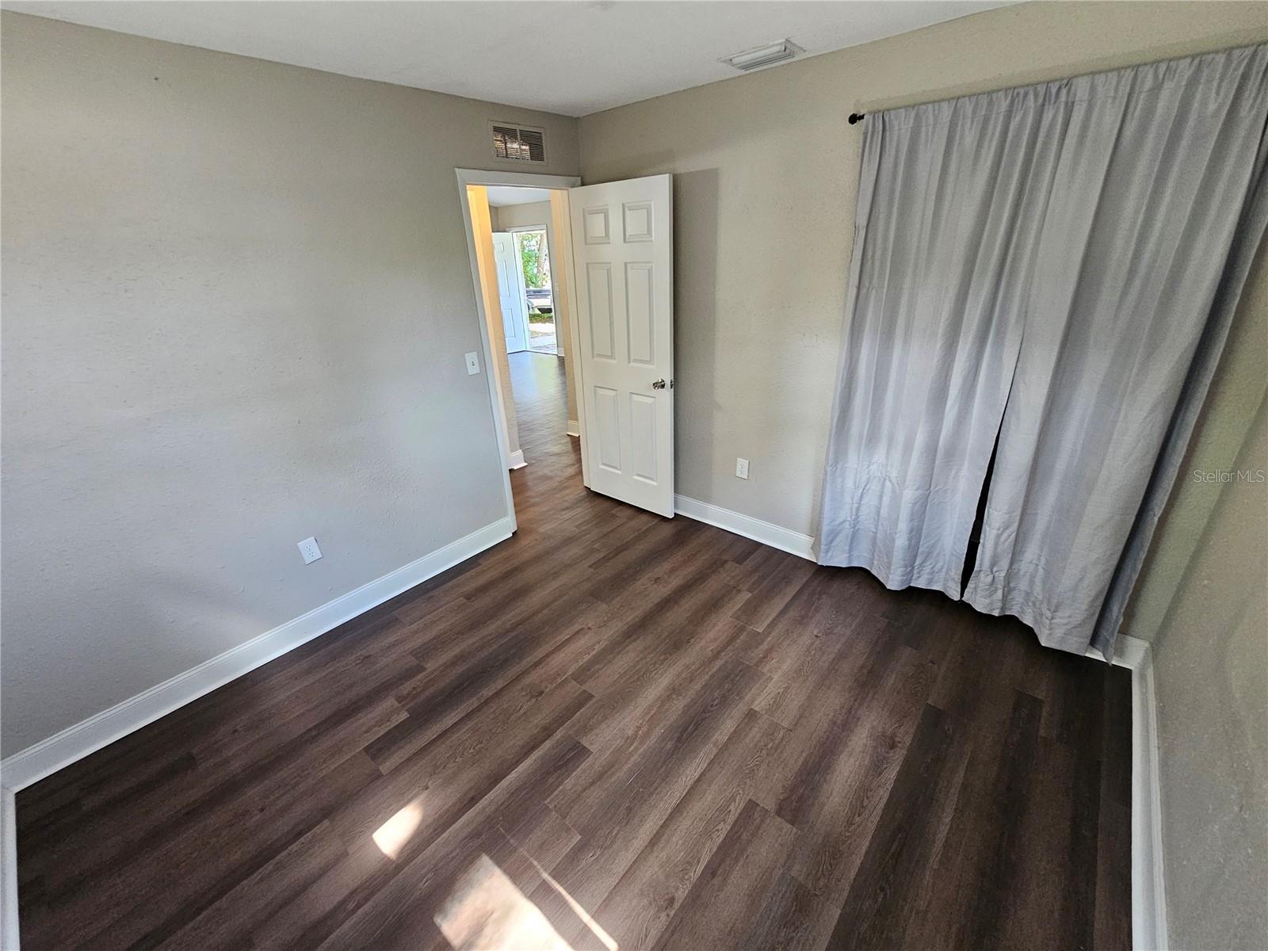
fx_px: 476
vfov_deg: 89.9
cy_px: 476
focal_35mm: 13
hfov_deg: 106.2
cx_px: 634
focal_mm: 2.2
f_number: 2.2
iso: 320
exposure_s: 1/40
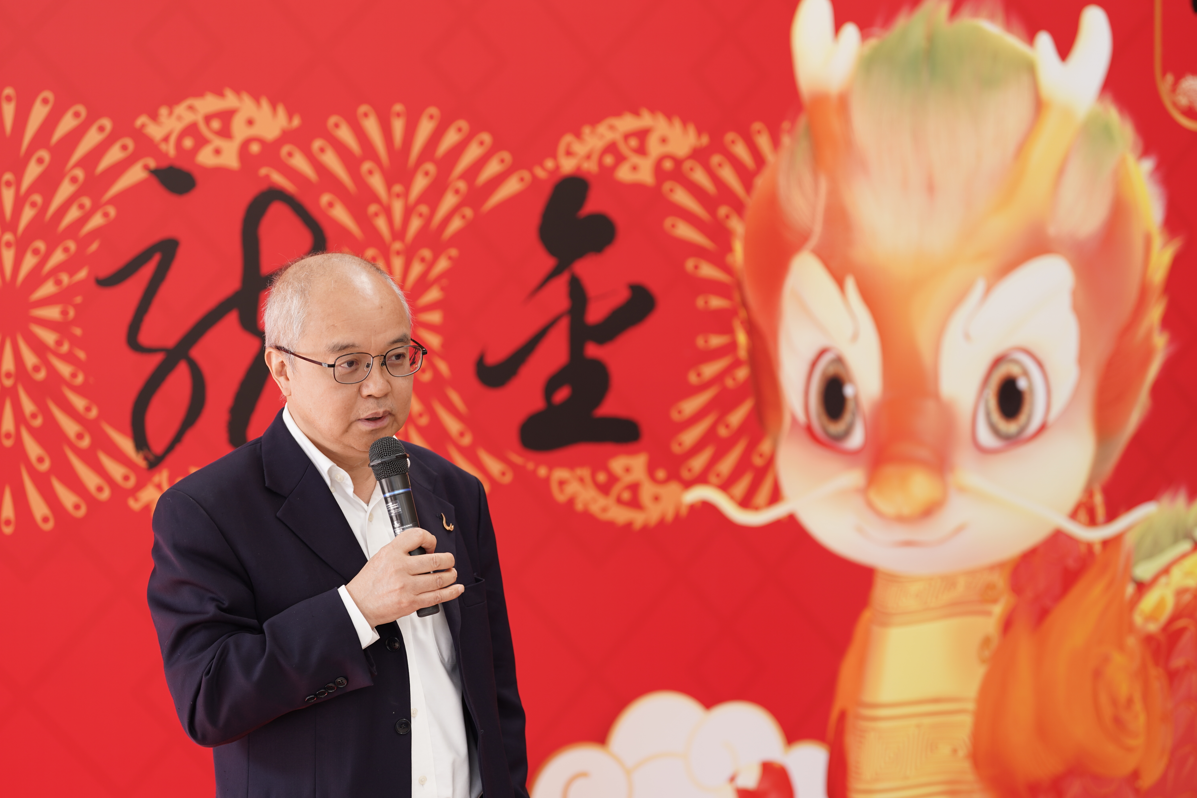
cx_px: 598
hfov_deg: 18.6
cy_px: 399
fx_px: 3657
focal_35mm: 110
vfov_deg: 12.5
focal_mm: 110
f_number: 2.8
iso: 160
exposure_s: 1/125
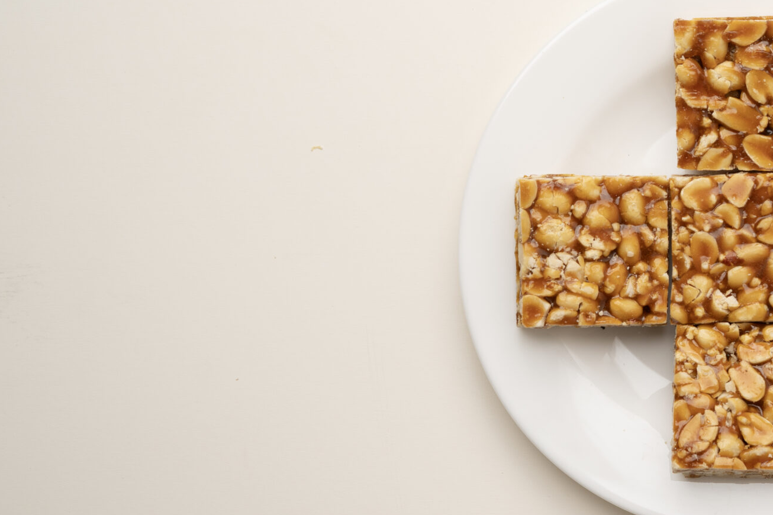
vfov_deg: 14.0
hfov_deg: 20.2
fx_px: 2104
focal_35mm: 98
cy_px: 261
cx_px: 751
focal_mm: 50
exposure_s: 1/30
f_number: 5
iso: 80
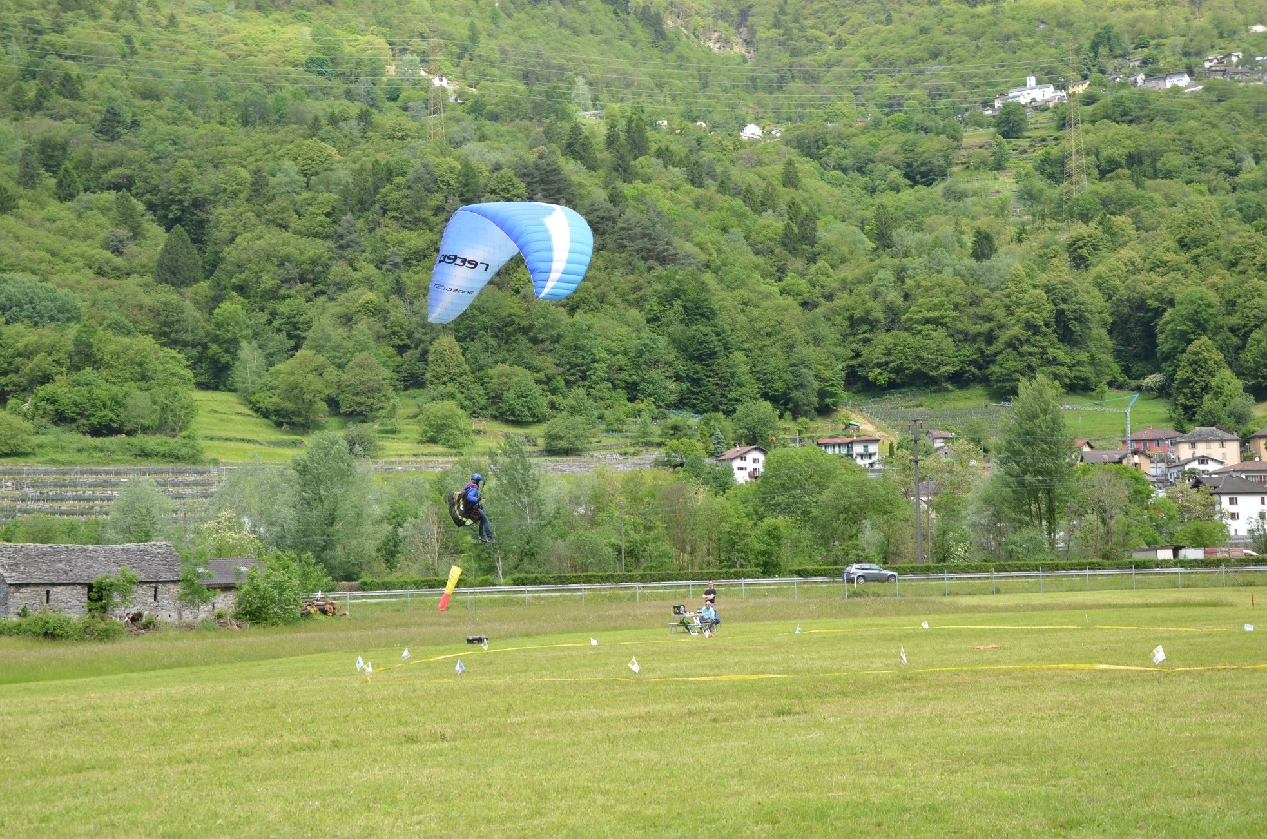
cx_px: 641
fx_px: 2037
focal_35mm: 58
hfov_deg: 34.6
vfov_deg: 23.3
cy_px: 423
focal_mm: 38
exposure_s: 1/200
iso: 200
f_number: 7.1
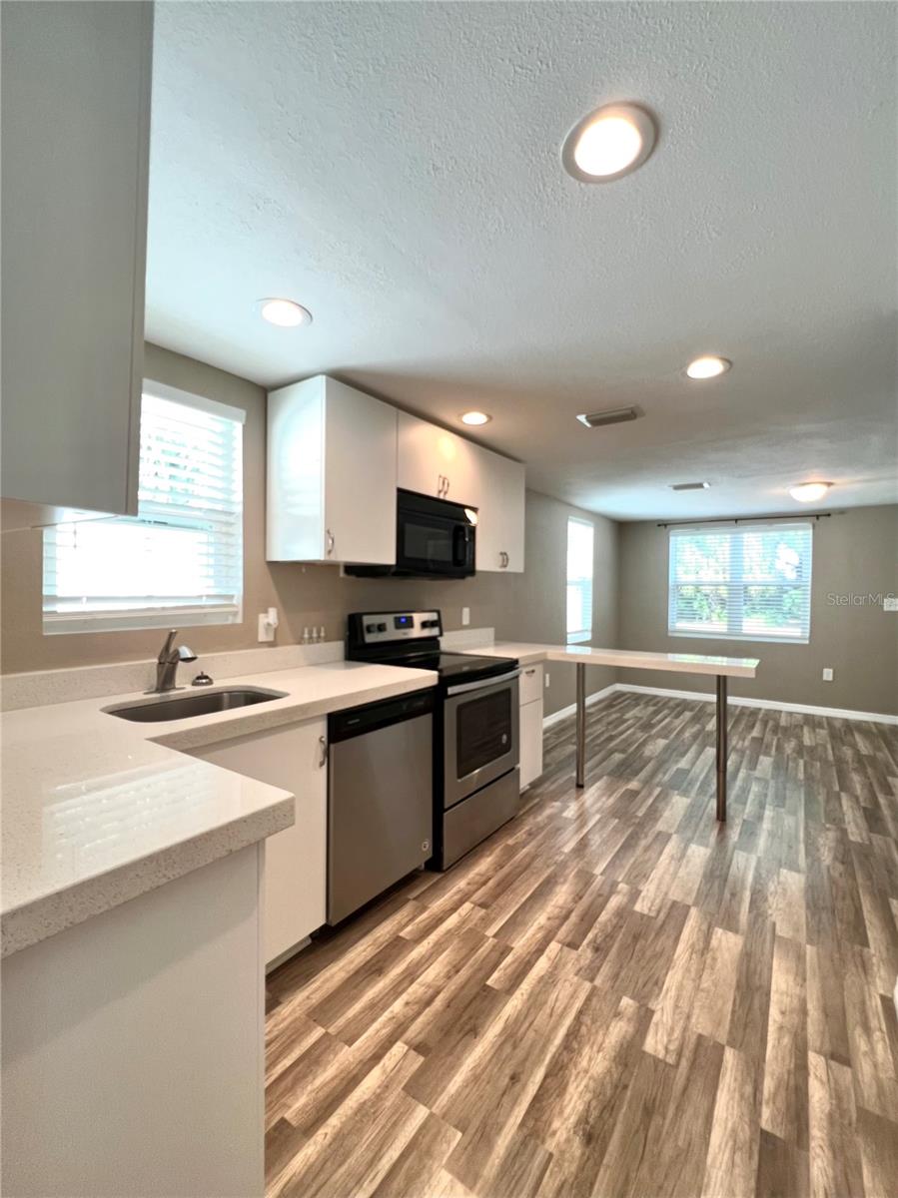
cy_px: 599
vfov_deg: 106.2
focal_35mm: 13
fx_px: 450
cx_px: 449
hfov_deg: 89.9
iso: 125
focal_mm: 1.57
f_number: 1.8
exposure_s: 1/60
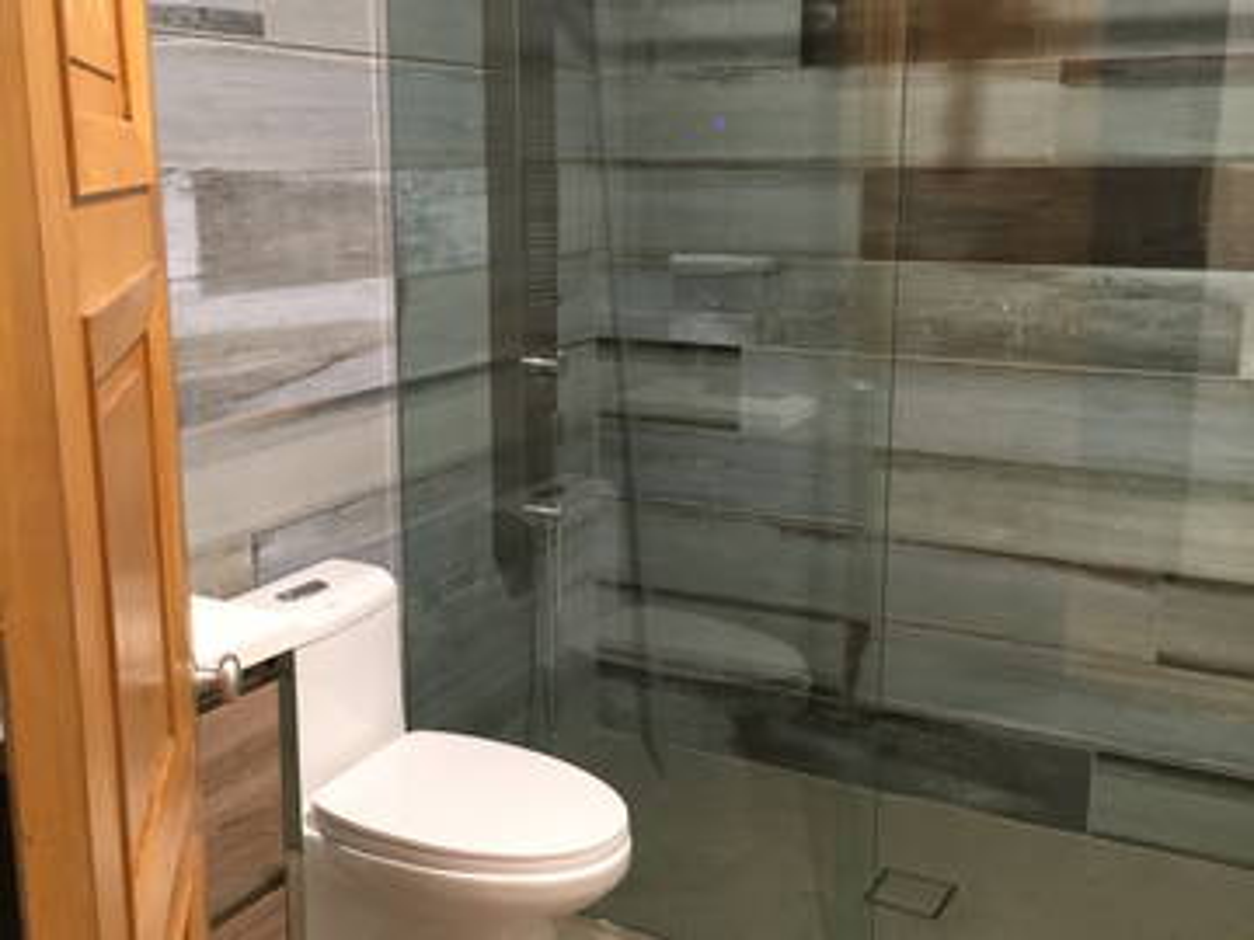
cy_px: 470
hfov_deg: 47.9
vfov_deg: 36.8
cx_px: 627
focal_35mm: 39
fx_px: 1413
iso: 200
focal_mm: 4.15
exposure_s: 1/15
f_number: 2.2
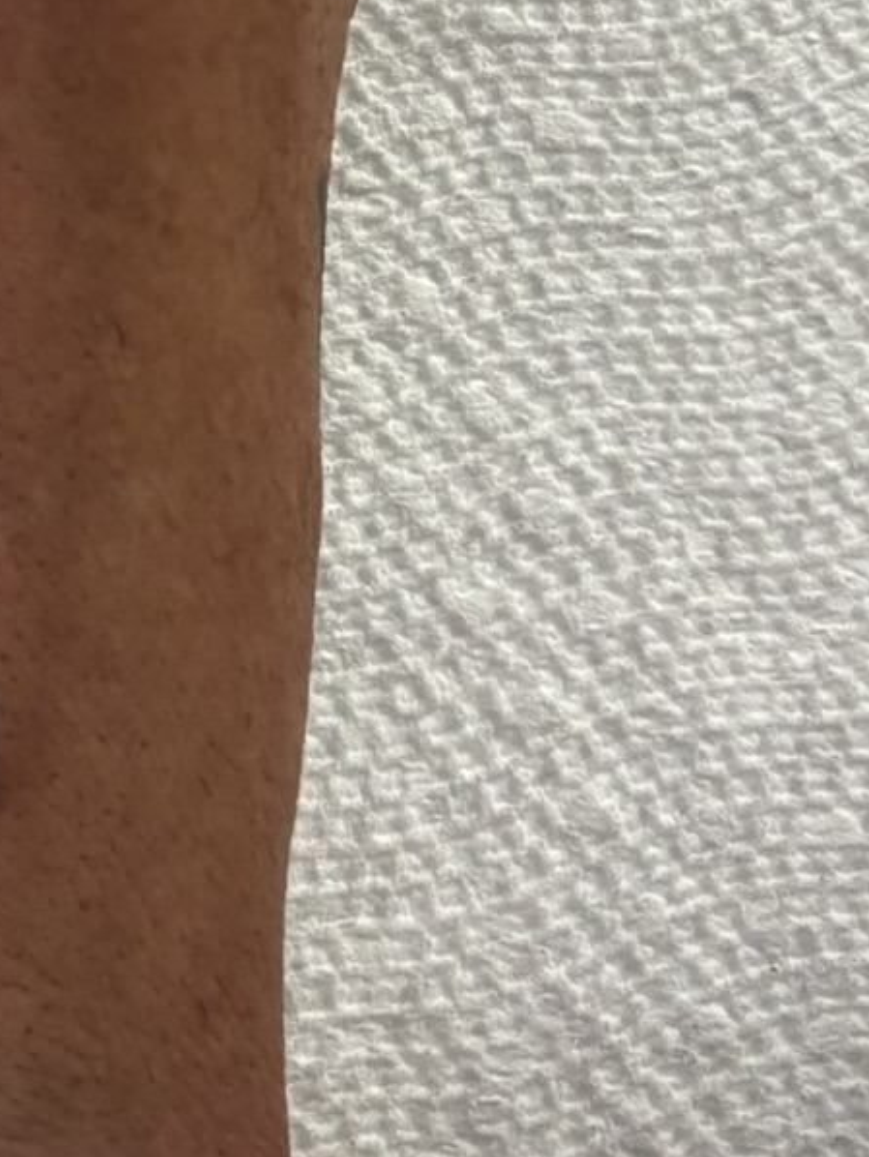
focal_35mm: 89
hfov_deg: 16.2
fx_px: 2977
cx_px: -45
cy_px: -341
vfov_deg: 20.2
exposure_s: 1/60
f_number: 1.6
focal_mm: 5.96
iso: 320
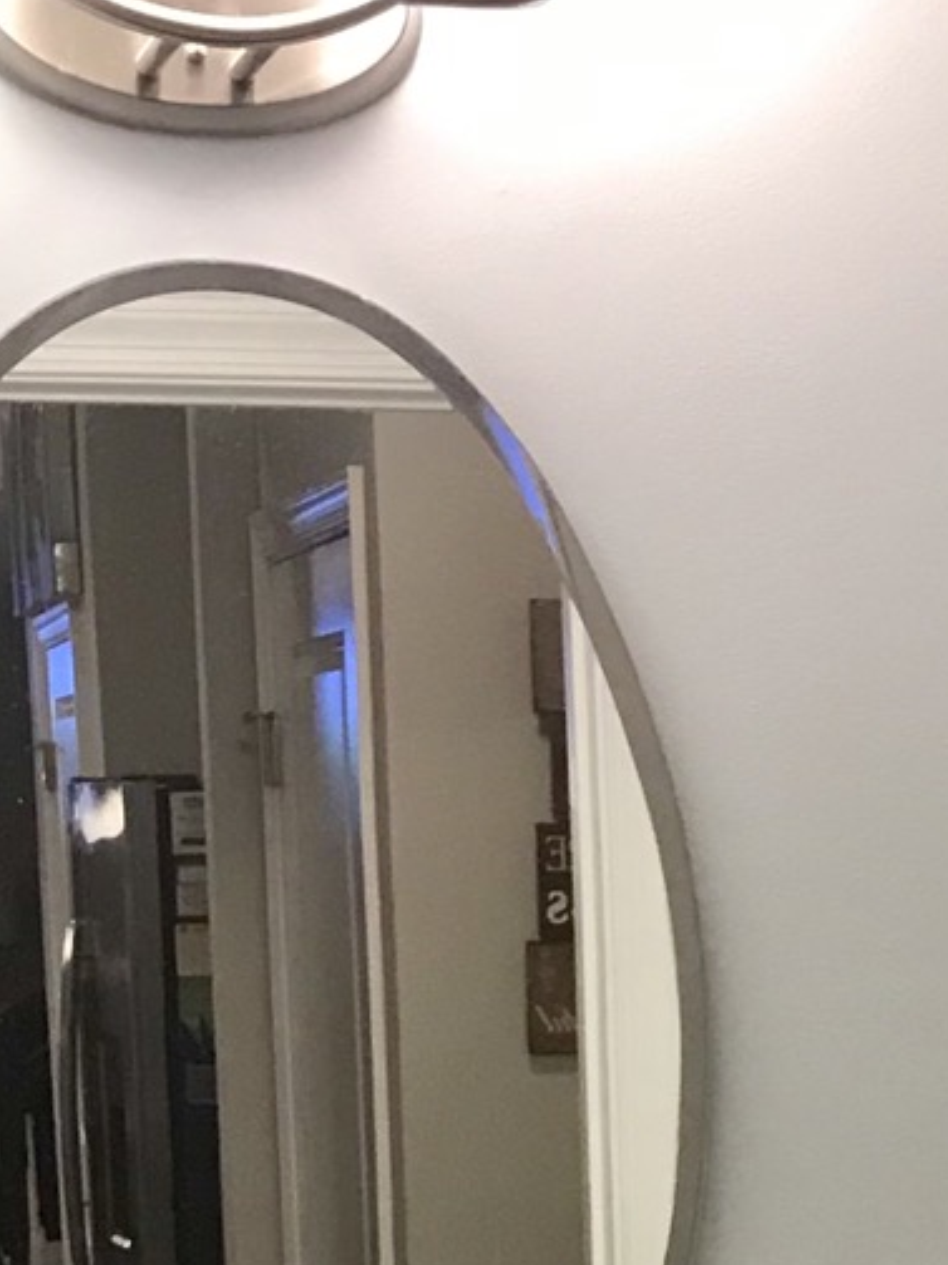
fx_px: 4164
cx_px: 1162
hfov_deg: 12.6
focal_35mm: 114
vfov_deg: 16.2
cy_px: 1703
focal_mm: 3.99
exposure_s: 1/30
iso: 40
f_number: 1.8
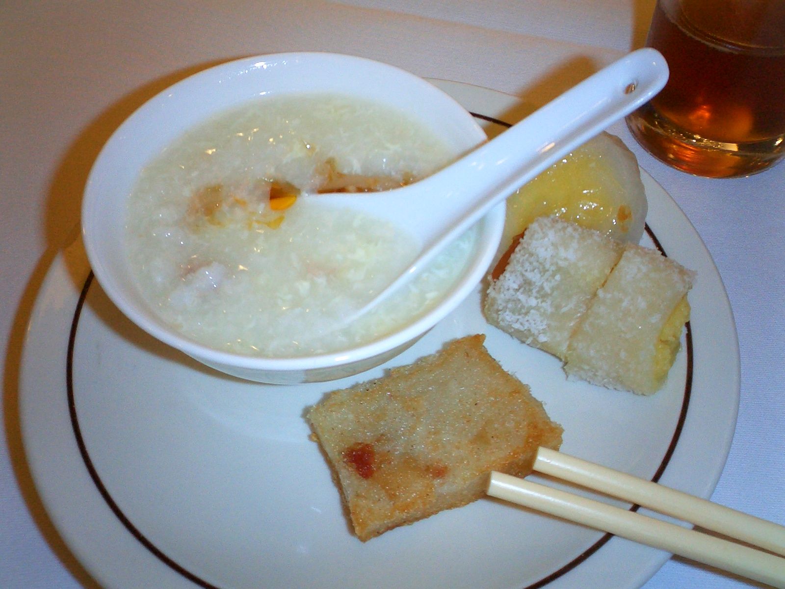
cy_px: 294
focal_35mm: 37
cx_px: 392
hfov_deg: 50.1
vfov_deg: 38.7
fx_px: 839
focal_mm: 5.6
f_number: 3.5
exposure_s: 1/40
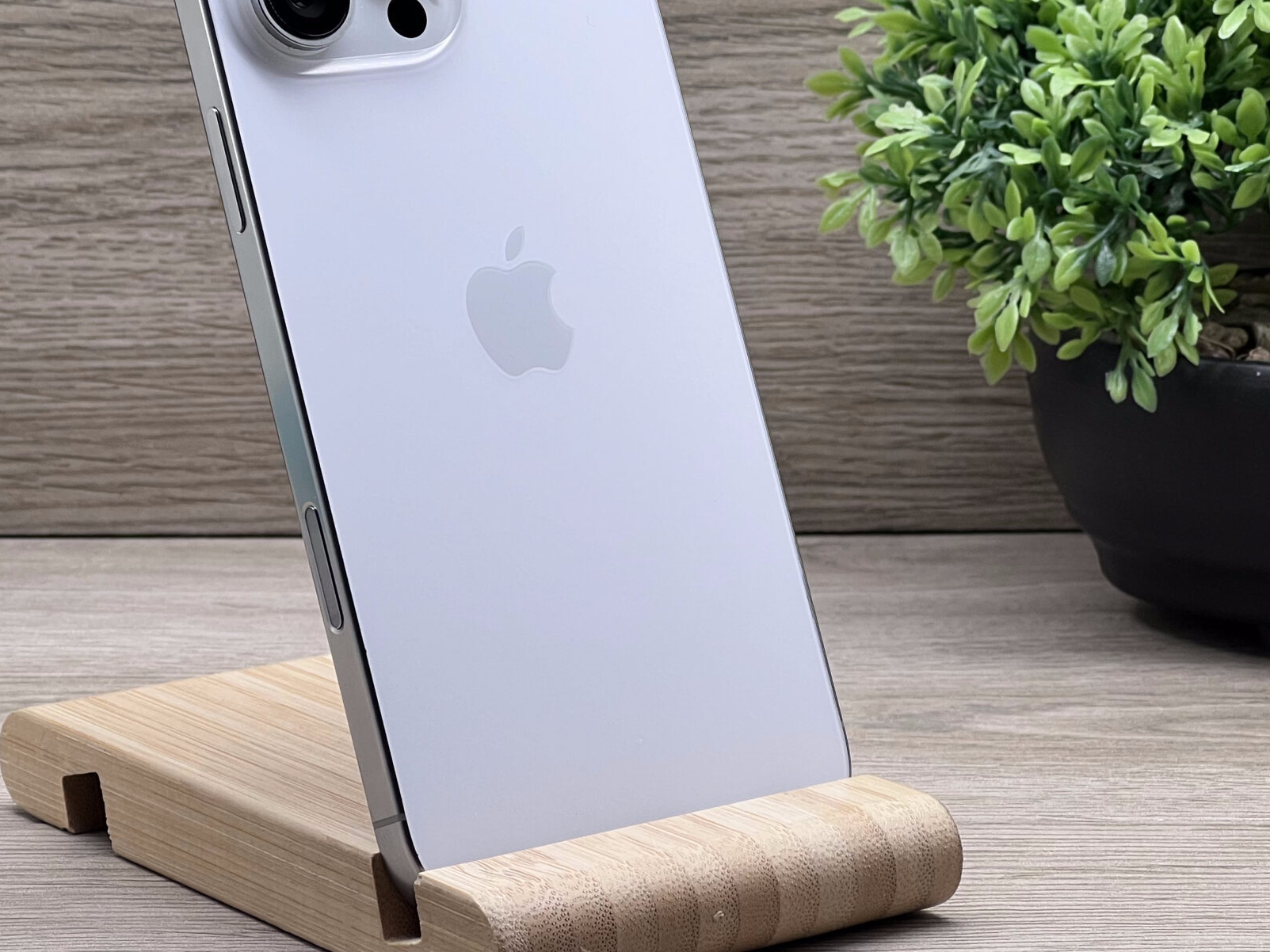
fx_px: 4512
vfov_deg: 12.0
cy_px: 295
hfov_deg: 16.0
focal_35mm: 123
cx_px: 548
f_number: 2.8
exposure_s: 1/100
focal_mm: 9
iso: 64
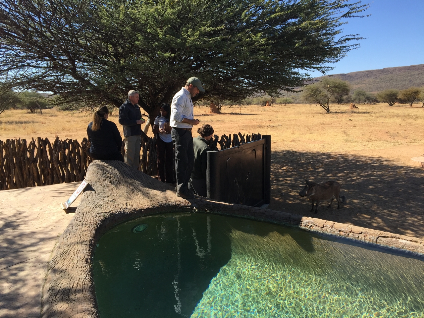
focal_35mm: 29
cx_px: 212
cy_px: 159
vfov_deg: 48.2
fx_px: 355
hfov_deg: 61.7
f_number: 2.2
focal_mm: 4.15
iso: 32
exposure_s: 1/1041
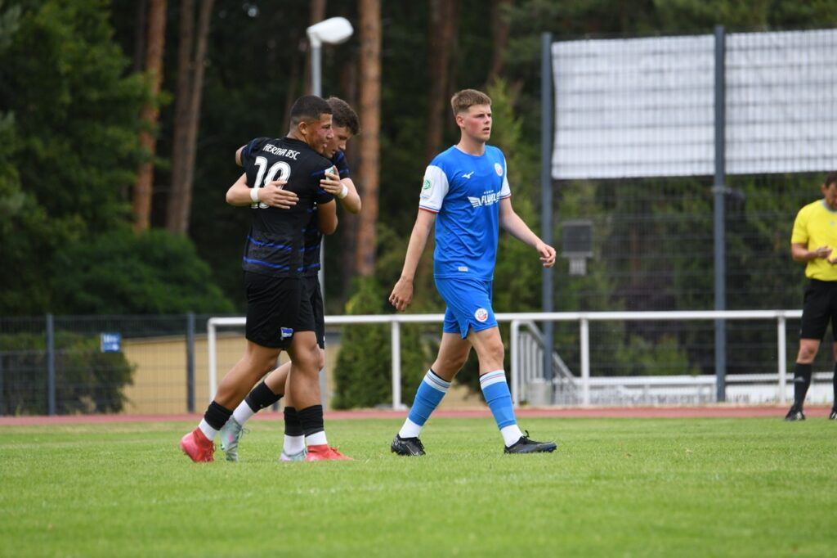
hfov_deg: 5.2
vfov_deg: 3.4
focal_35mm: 400
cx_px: 418
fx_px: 9296
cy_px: 279
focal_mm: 400
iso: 1250
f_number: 7.1
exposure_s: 1/1600
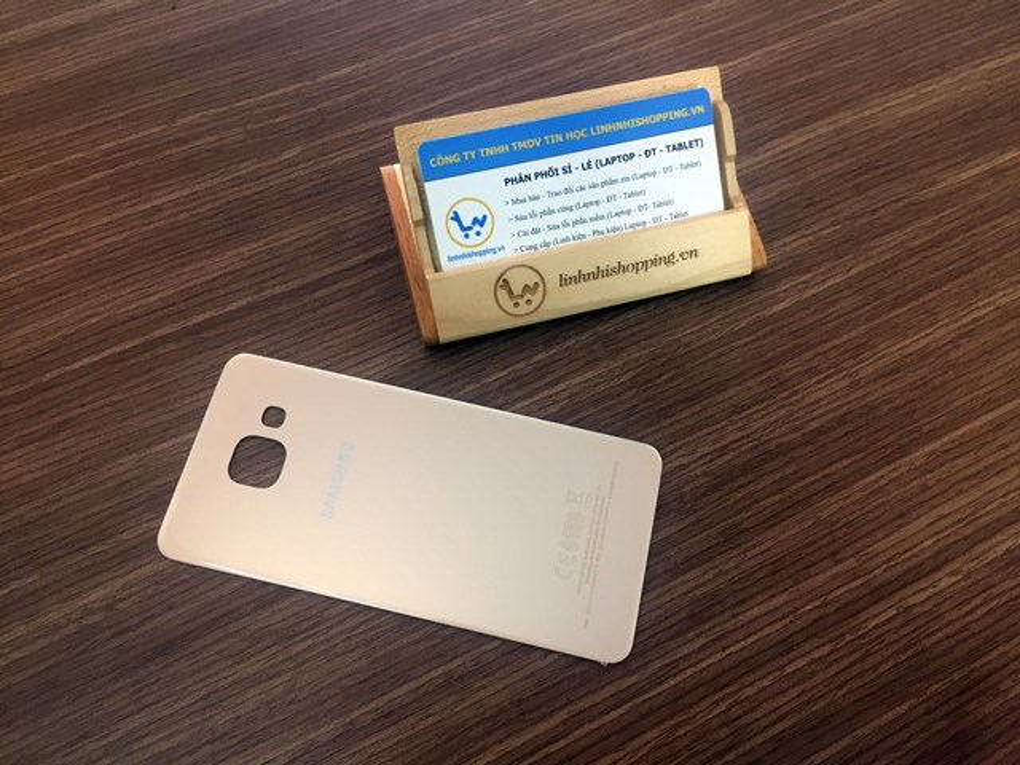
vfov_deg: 48.2
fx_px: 855
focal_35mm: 29
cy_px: 382
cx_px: 510
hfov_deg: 61.7
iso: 80
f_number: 2.2
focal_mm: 4.15
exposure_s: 1/33
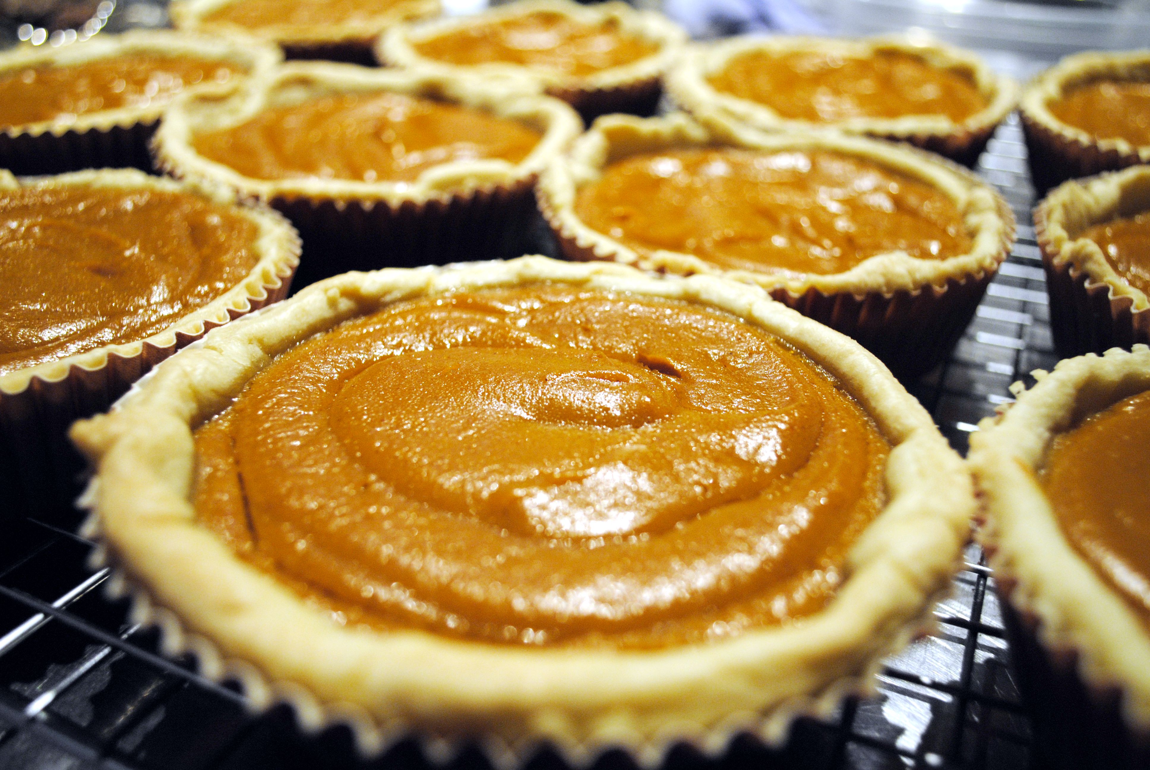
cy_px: 385
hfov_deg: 57.2
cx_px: 575
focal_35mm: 33
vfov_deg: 40.1
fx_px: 1055
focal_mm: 22
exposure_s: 1/30
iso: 560
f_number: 3.8
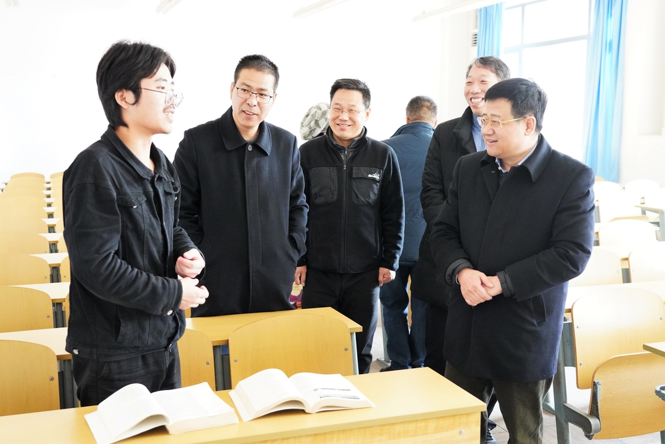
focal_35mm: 37
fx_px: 684
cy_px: 222
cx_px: 332
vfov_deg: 36.0
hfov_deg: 51.9
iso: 6400
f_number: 4
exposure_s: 1/200
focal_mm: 37
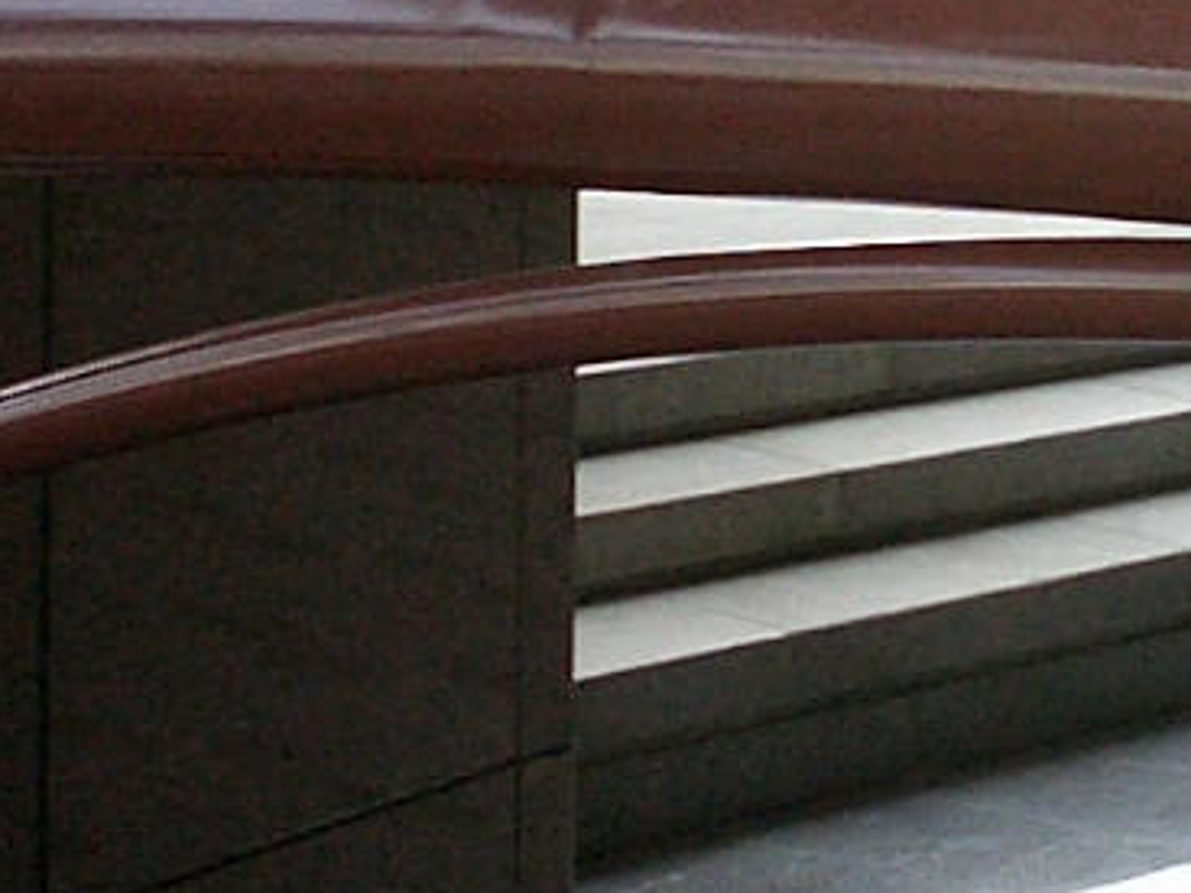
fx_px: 4437
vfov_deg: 11.4
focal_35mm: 129
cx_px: 1519
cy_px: 75
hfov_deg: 14.7
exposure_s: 1/80
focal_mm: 5.6
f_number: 3.5
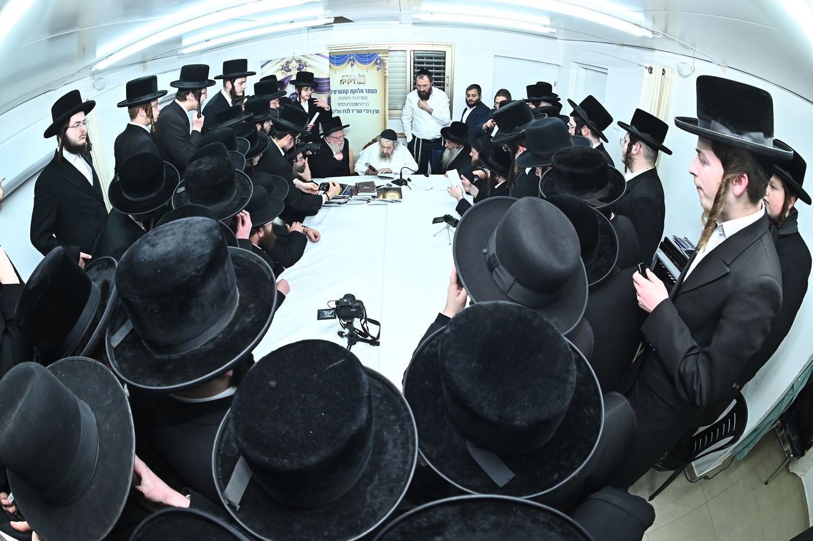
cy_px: 270
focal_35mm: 16
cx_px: 406
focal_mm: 16
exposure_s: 1/160
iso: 1600
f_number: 8
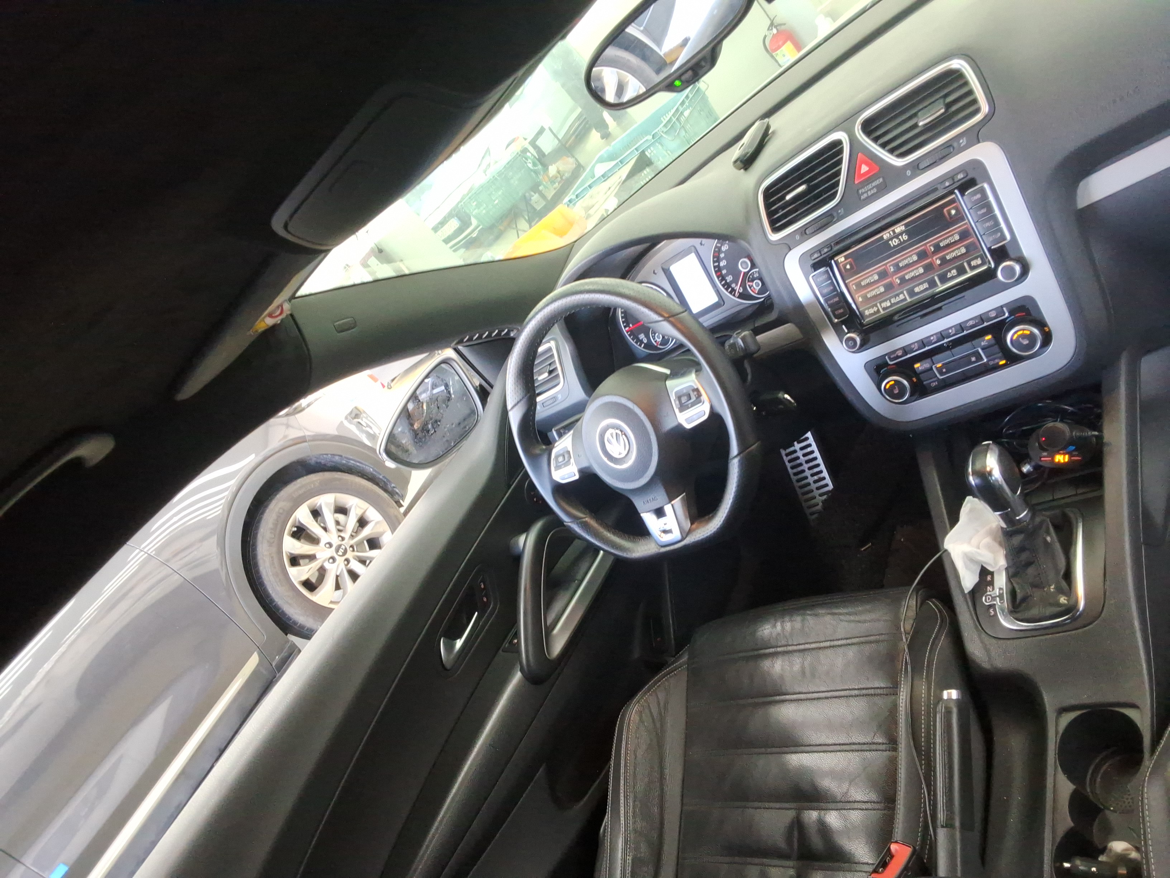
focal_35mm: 28
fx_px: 946
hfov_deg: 63.4
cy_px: 439
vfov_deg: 49.7
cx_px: 585
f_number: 1.9
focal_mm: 2.91
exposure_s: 1/40
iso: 136
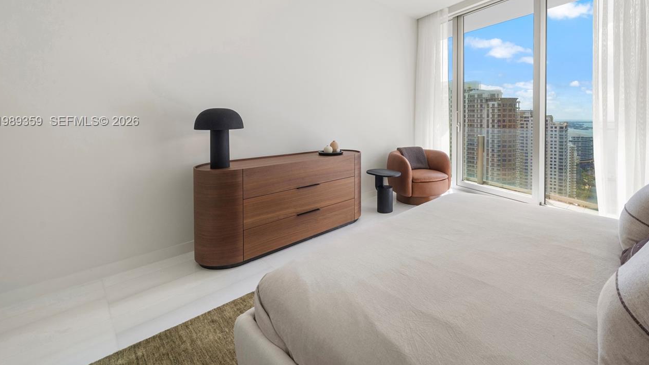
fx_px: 275
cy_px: 122
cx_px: 391
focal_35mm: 16
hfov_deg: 98.0
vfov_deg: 65.4
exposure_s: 1/1000
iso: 320
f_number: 8
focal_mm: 12
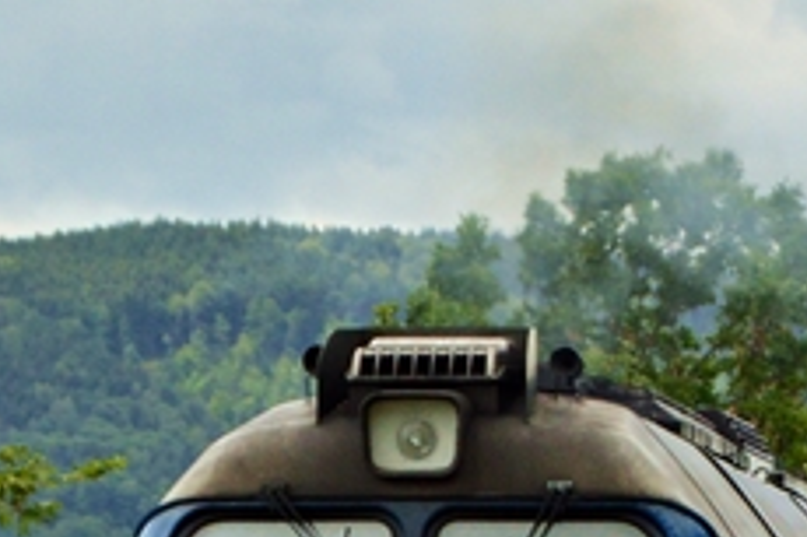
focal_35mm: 459
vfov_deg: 3.0
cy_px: 577
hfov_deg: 4.5
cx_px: 1151
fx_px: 10277
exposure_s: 1/640
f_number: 8
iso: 400
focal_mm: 55
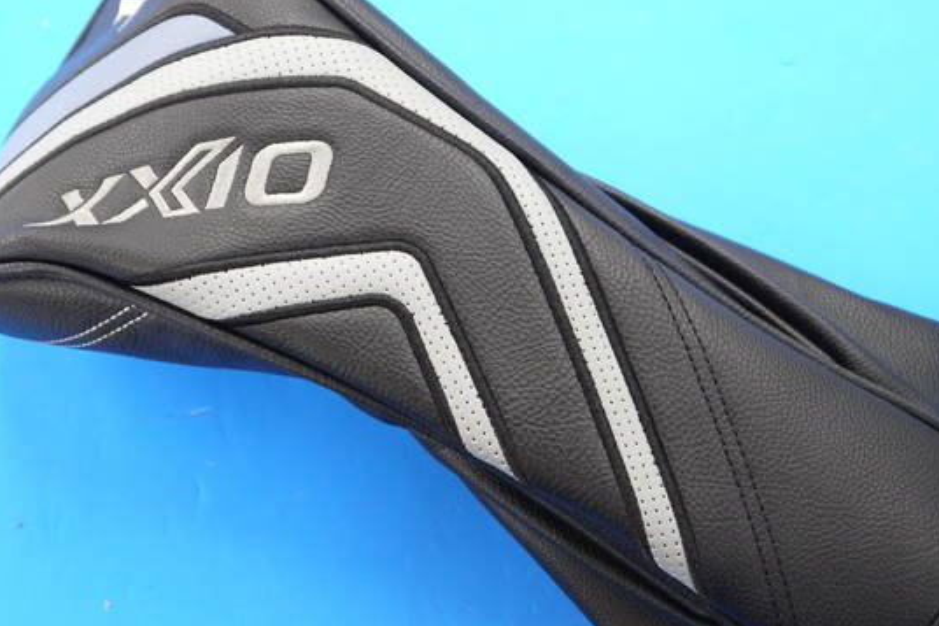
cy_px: 277
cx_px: 471
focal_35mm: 72
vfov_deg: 18.9
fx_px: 1877
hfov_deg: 28.1
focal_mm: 29
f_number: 4.9
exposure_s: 1/60
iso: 800
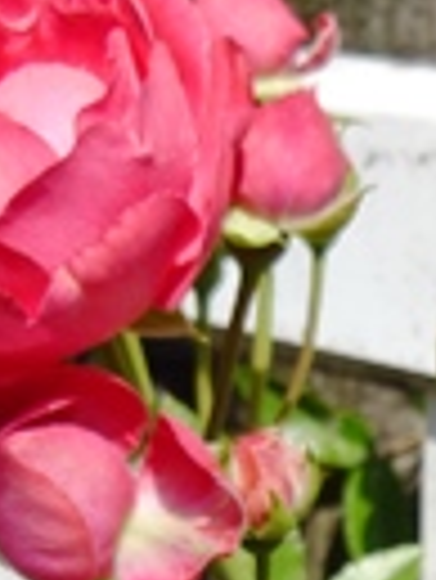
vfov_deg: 21.3
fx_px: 1459
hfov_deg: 16.5
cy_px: 652
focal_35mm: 87
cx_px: 481
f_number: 3.1
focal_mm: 4.5
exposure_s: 1/1000
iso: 100
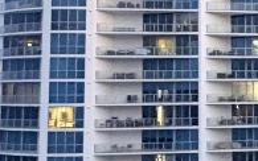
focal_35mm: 78
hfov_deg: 25.8
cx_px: 222
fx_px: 549
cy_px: 32
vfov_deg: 16.6
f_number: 2.2
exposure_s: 1/36
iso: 1000
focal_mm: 2.22
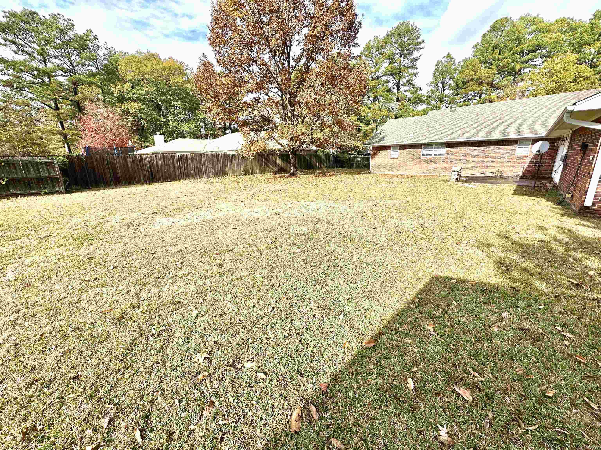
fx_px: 243
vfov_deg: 85.7
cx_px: 300
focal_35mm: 14
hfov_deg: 102.1
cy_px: 225
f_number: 2.2
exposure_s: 1/1276
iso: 50
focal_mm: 2.22
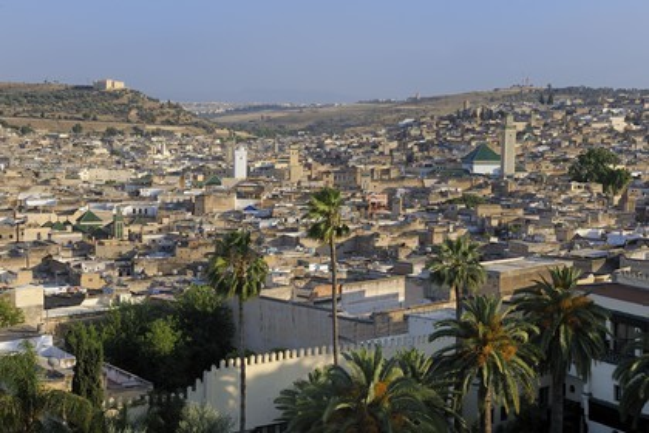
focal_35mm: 56
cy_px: 216
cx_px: 324
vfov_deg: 24.2
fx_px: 1009
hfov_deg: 35.6
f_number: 14
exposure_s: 1/160
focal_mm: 56
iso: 200
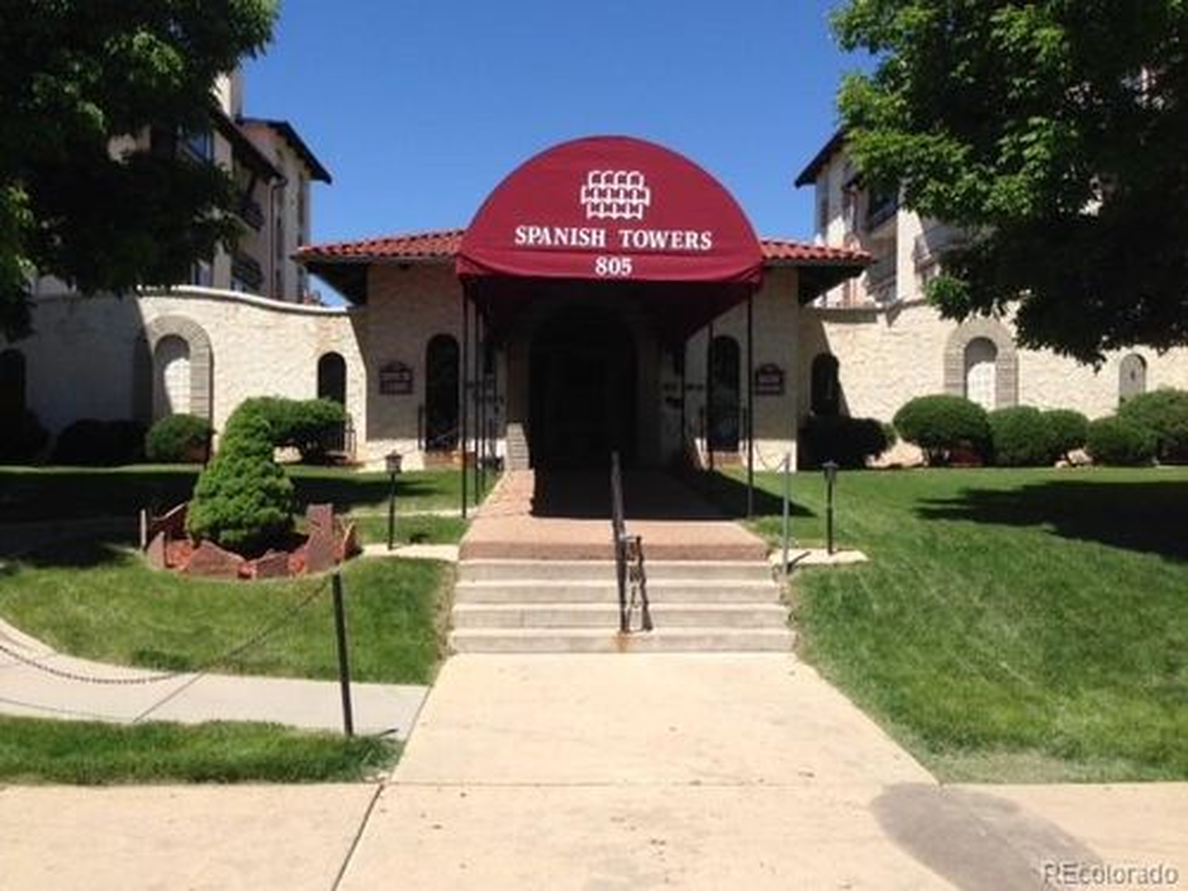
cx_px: 594
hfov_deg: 55.4
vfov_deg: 42.9
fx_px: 1133
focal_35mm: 33
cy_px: 446
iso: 50
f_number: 2.4
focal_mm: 4.12
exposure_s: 1/1391
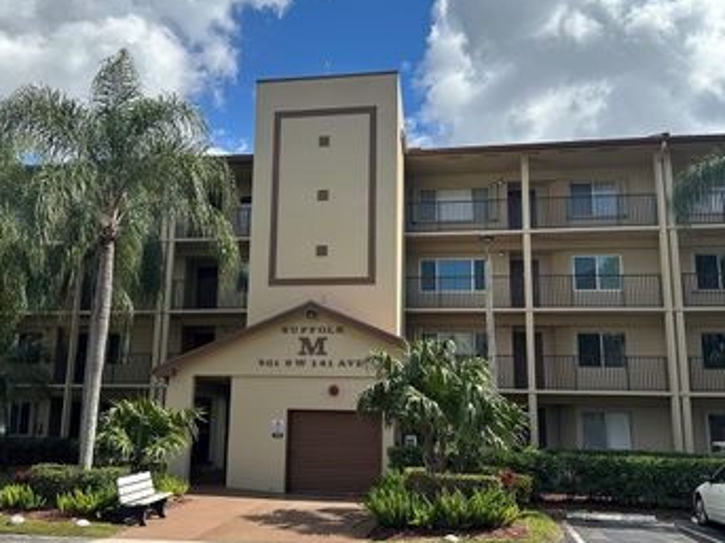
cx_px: 306
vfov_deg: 40.7
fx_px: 733
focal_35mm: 35
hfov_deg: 52.4
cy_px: 280
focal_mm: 6.86
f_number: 1.78
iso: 80
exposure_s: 1/5000
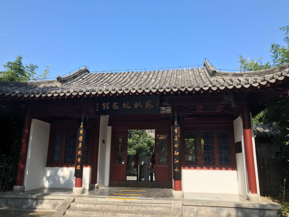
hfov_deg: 63.4
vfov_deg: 49.8
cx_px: 144
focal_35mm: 28
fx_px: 234
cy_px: 108
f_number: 1.8
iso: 20
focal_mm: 3.99
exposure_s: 1/1212
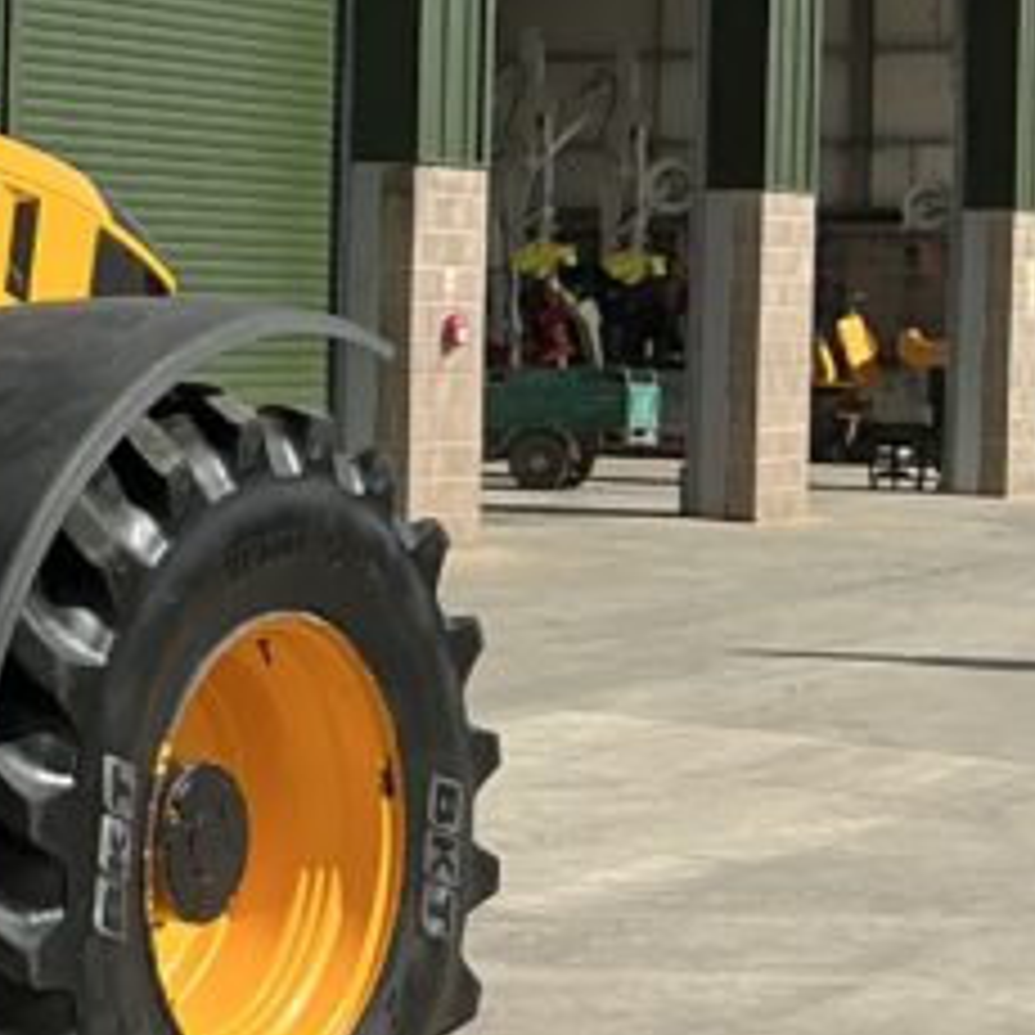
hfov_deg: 14.1
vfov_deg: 15.8
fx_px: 3721
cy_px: 315
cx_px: -788
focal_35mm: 110
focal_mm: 3
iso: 25
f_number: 1.8
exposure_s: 1/1490
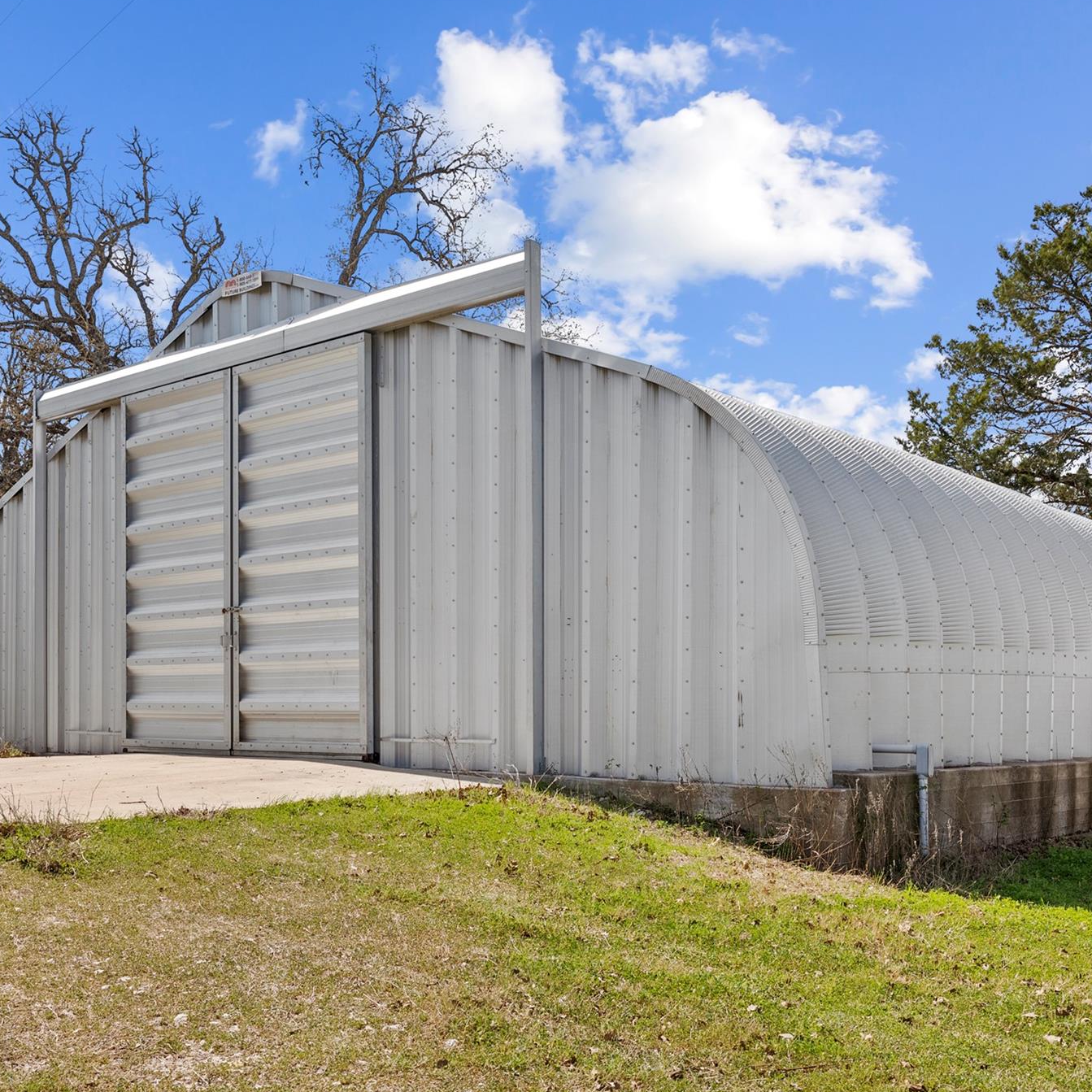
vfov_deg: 47.2
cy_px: 544
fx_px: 1249
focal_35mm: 35
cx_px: 481
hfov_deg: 47.1
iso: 160
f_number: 7.1
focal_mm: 27
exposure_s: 1/15
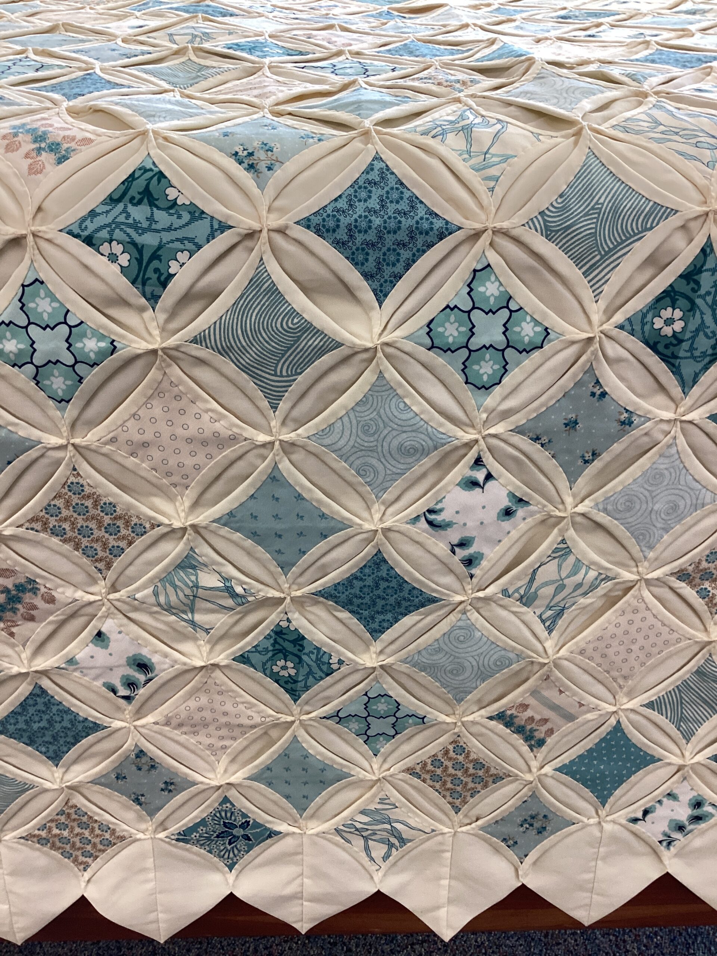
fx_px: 856
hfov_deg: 45.4
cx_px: 358
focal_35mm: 31
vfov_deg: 58.4
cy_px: 478
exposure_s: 1/60
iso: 100
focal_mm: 3.3
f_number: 2.4
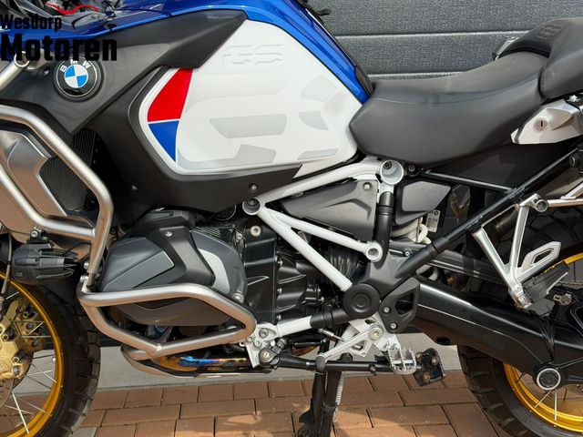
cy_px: 218
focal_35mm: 48
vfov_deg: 30.3
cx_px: 292
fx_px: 808
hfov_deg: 39.7
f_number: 1.78
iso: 80
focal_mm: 6.76
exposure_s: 1/4329
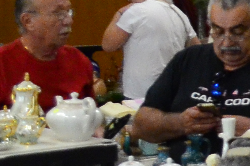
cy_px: -33
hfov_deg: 7.9
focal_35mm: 214
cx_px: 818
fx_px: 1483
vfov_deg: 6.4
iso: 2500
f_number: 3.5
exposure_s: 1/400
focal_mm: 18
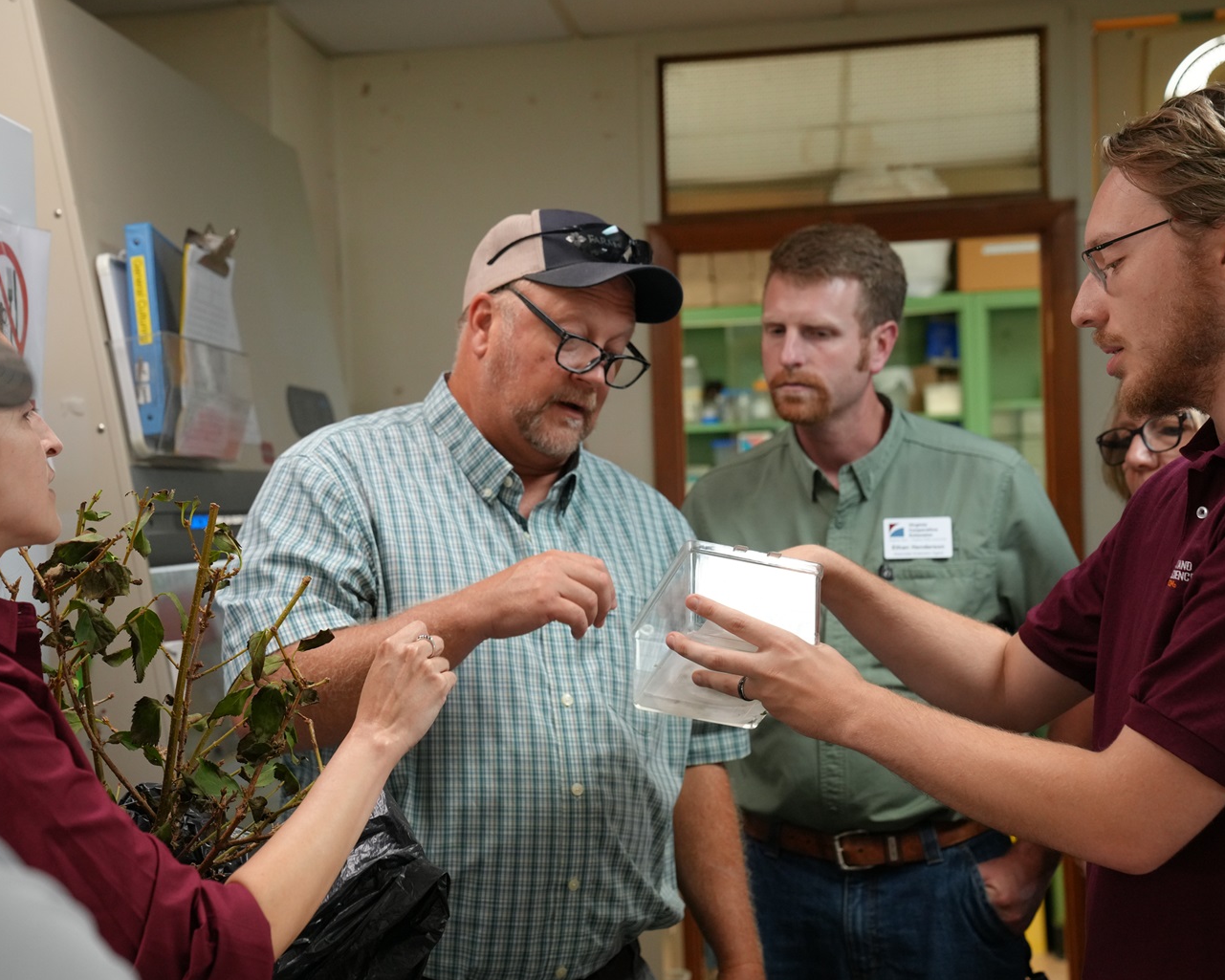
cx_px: 496
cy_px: 491
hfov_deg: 33.5
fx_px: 2030
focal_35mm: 56
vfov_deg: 27.1
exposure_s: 1/160
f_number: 4
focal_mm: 49
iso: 2000
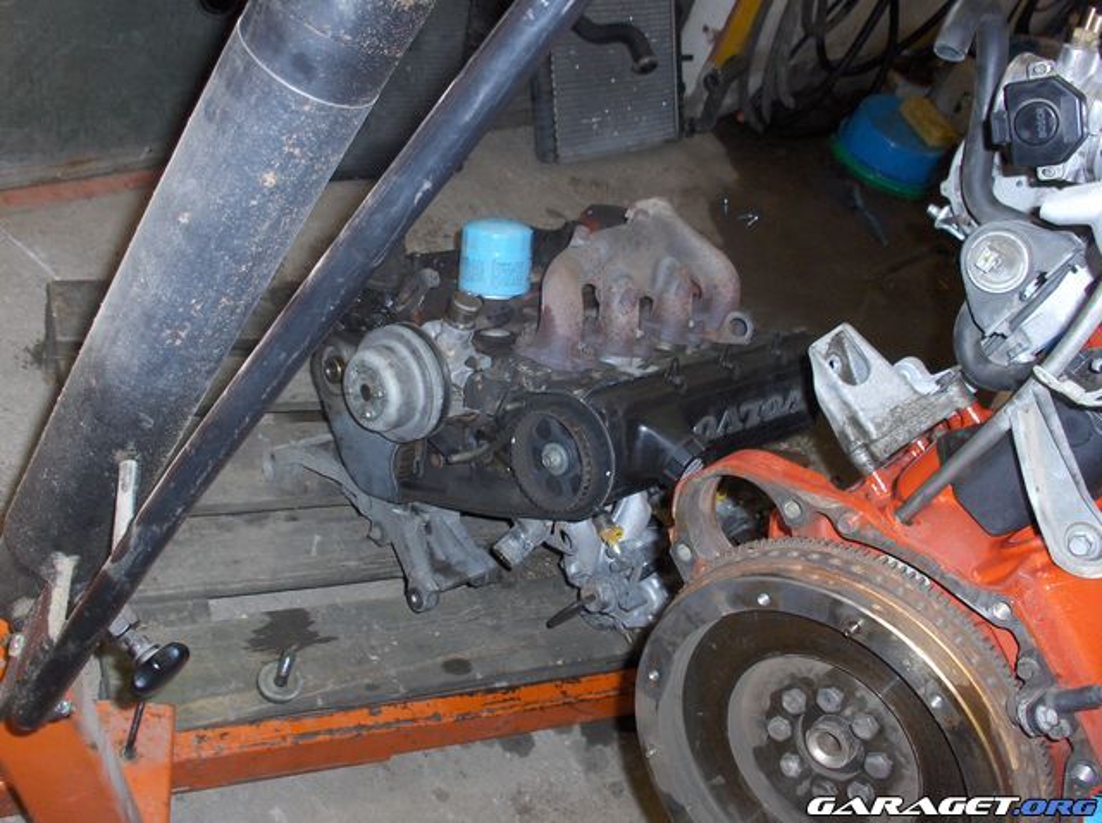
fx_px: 890
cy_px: 412
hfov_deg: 63.5
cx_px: 551
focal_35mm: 28
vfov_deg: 49.6
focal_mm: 5.8
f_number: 2.8
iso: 53
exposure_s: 1/60
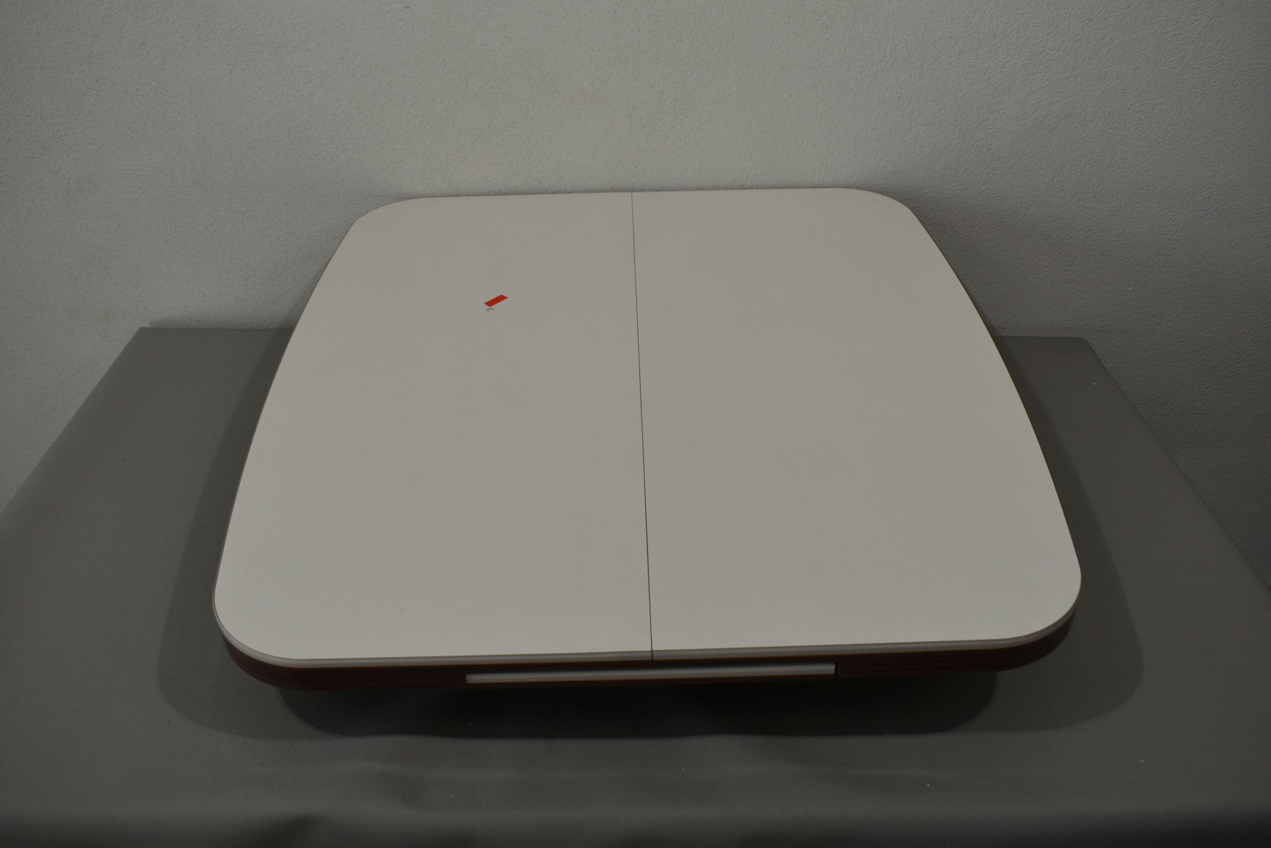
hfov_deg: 57.2
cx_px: 636
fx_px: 1165
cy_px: 424
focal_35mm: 33
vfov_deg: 40.0
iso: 200
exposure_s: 1/160
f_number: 6.3
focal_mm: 22
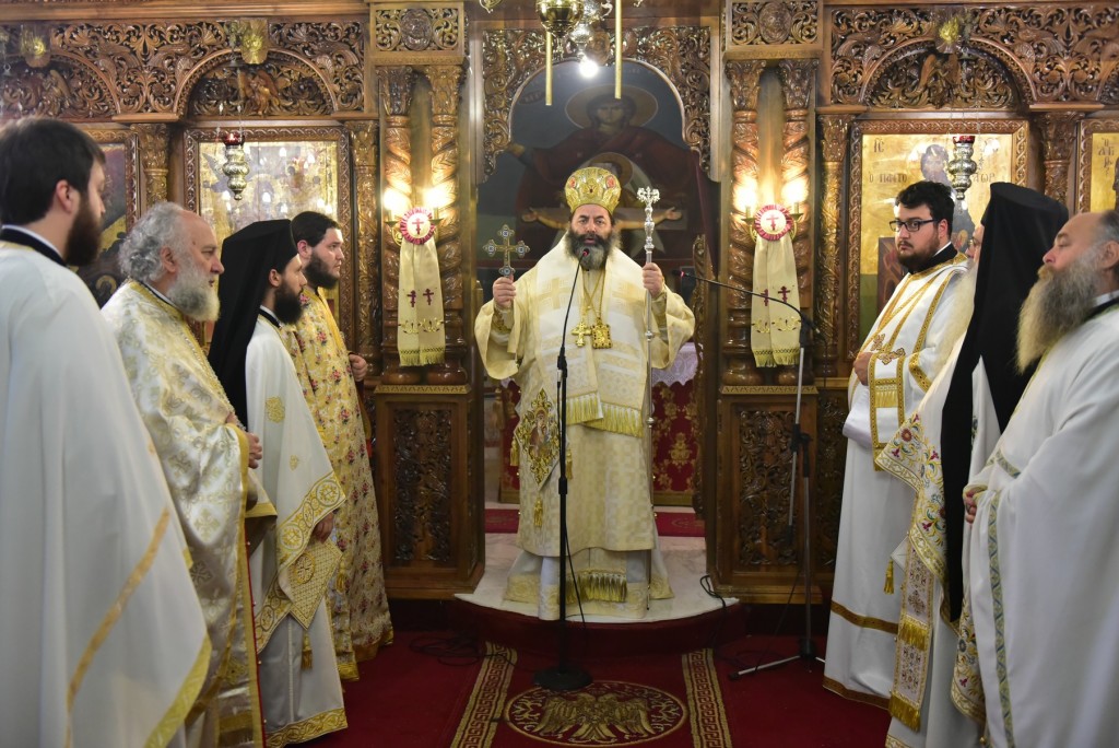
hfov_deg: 50.7
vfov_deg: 35.1
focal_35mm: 38
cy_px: 374
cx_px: 560
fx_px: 1182
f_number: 3.2
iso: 4000
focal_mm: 38
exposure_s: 1/125
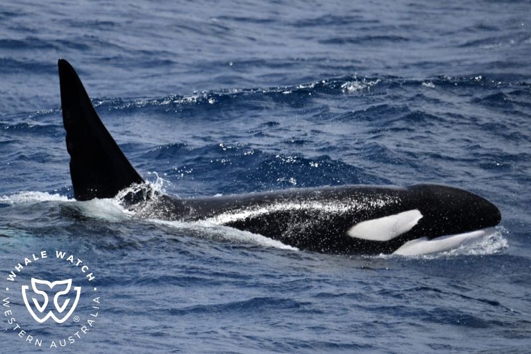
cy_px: 177
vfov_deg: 2.3
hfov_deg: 3.4
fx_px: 8848
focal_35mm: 600
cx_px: 266
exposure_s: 1/8000
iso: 1000
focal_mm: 600
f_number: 6.3
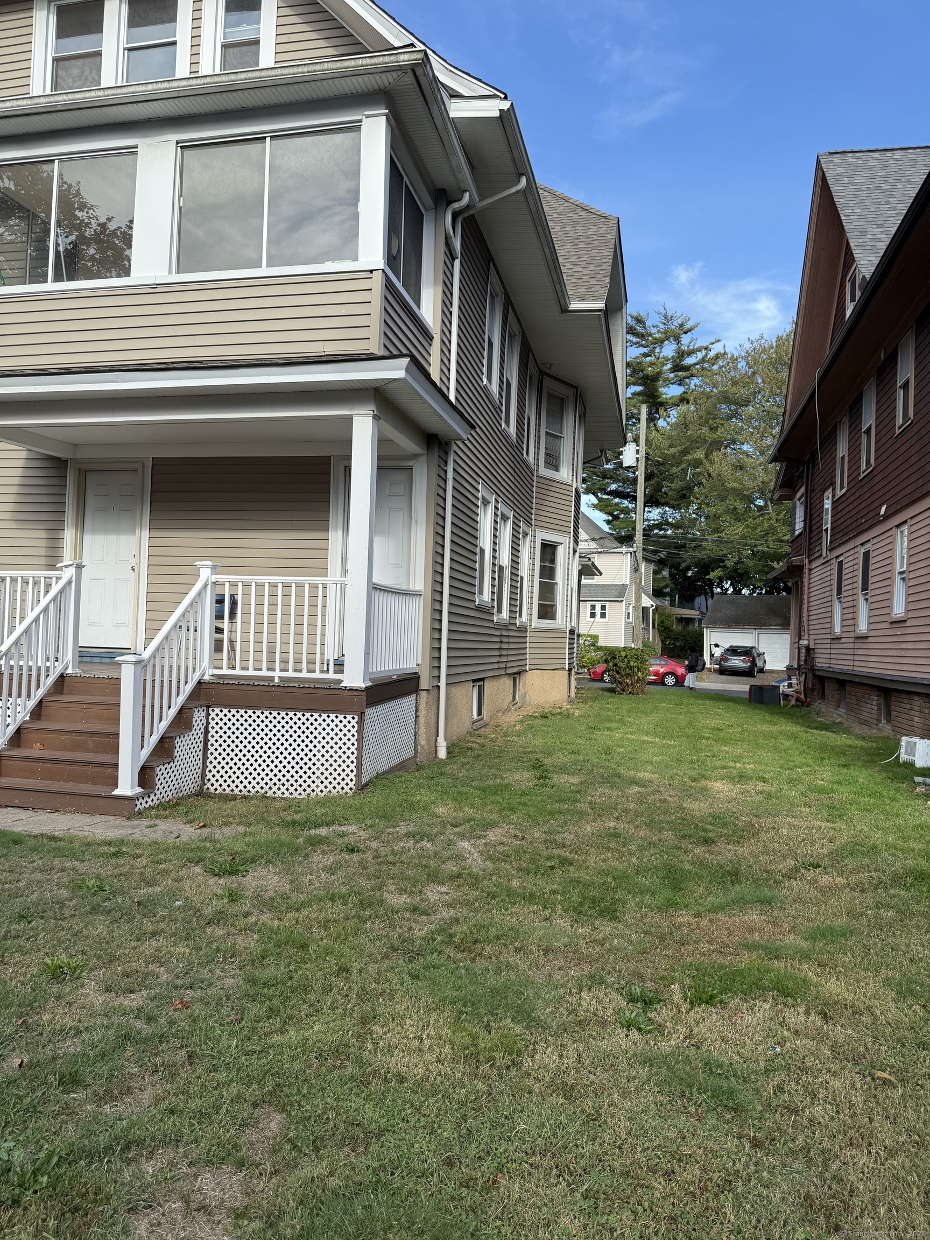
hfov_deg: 56.8
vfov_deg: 71.6
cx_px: 465
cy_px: 620
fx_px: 860
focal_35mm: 24
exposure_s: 1/1689
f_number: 1.78
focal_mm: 6.76
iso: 80
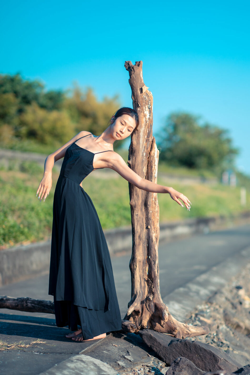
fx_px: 885
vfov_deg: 23.9
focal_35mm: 85
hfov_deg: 16.1
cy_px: 188
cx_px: 125
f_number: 1.8
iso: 100
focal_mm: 85
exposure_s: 1/4000
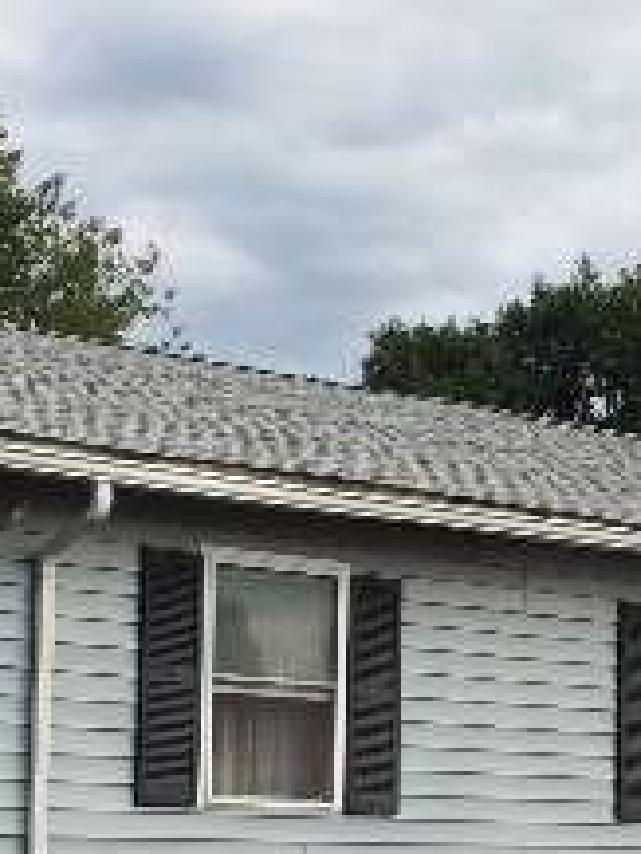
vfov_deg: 18.0
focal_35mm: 107
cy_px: 799
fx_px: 2639
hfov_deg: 13.8
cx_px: 307
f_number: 2.2
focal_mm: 4.15
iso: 32
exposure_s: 1/2053
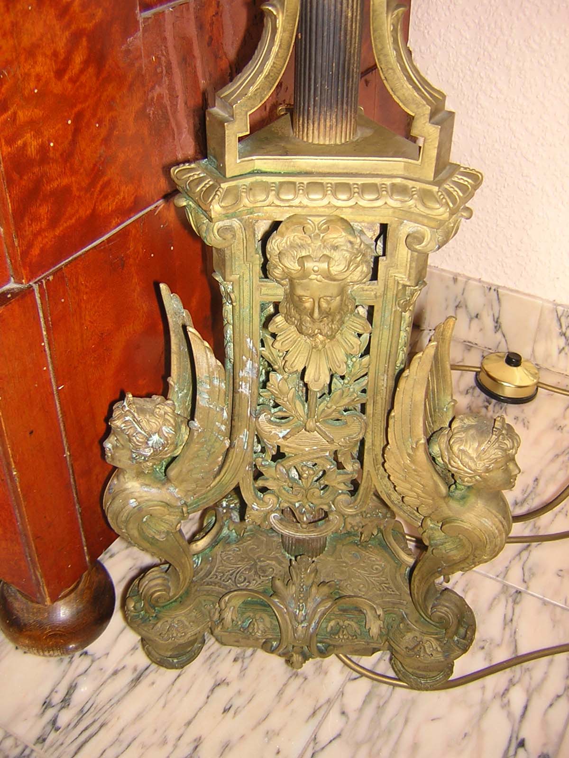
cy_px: 379
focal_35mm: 36
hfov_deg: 39.7
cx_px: 284
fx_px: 789
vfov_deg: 51.4
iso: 100
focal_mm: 4.7
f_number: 2.6
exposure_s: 1/60.1
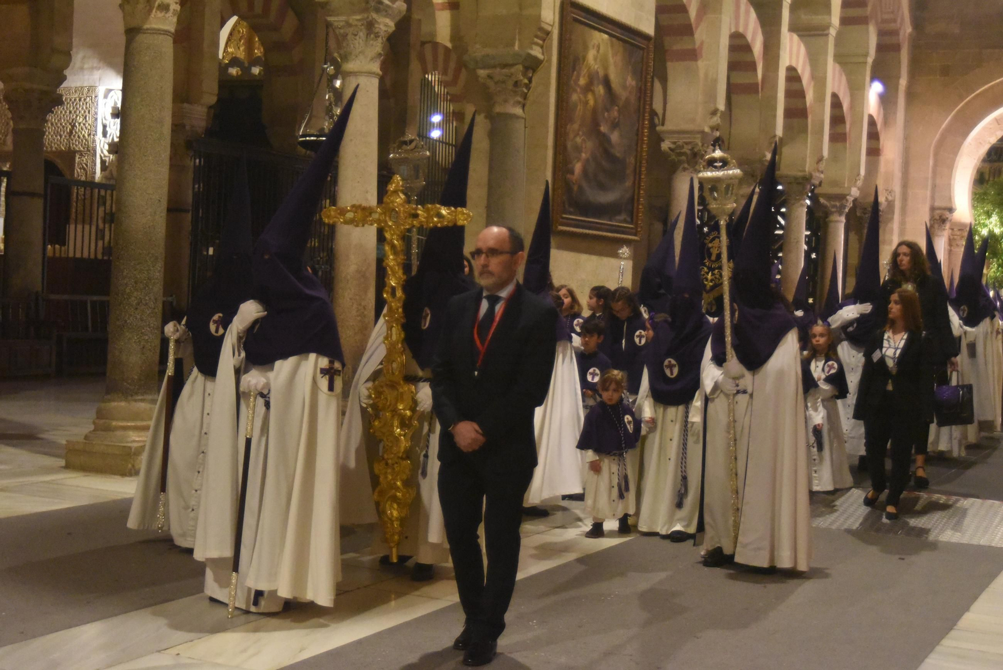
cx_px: 502
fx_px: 1533
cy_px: 335
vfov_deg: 24.6
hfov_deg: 36.2
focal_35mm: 55
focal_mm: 55
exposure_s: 1/125
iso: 12800
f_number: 4.5
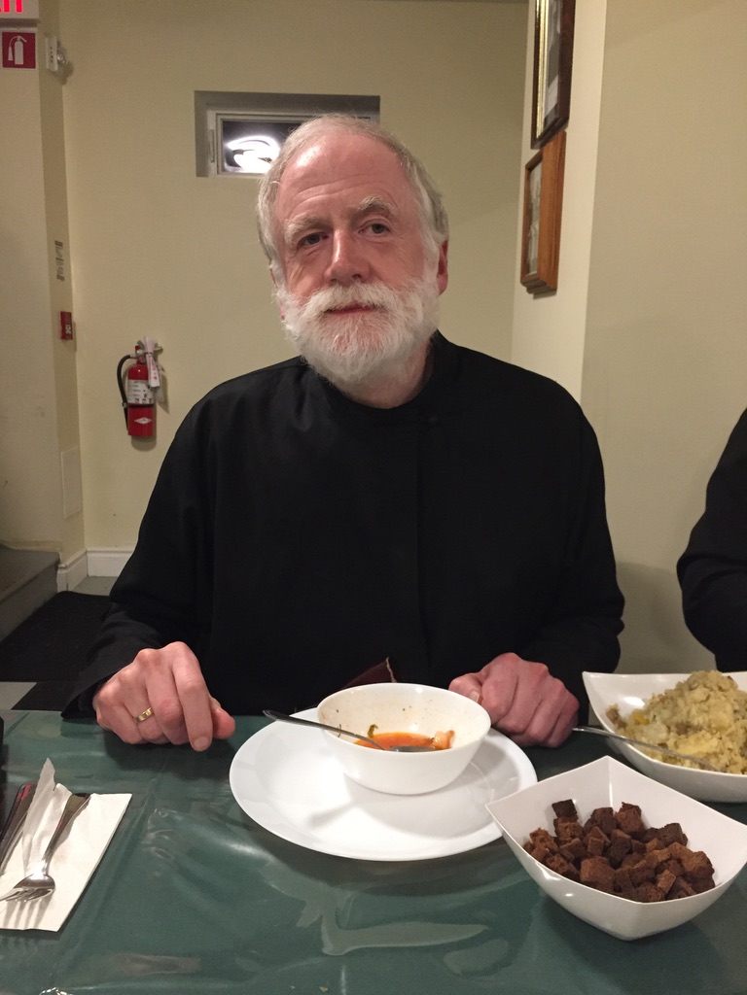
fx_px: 834
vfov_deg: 61.7
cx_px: 374
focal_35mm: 29
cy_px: 498
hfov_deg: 48.2
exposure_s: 1/20
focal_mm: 4.15
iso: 250
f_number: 2.2
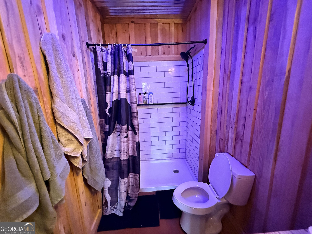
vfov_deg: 85.7
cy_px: 117
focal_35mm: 14
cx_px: 156
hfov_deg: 102.1
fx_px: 126
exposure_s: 1/60
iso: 1250
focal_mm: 2.22
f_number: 2.2
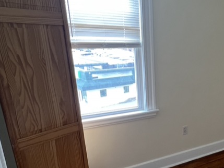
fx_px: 201
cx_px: 209
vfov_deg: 45.2
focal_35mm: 31
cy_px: 102
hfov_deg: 50.5
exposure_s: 1/99
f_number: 1.8
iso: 125
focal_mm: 1.57
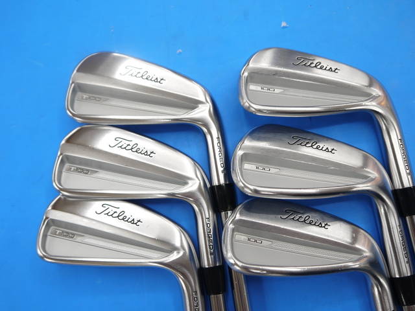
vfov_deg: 36.0
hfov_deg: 46.8
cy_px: 156
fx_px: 480
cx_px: 208
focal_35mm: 40
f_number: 4.2
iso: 160
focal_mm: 20
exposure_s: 1/60
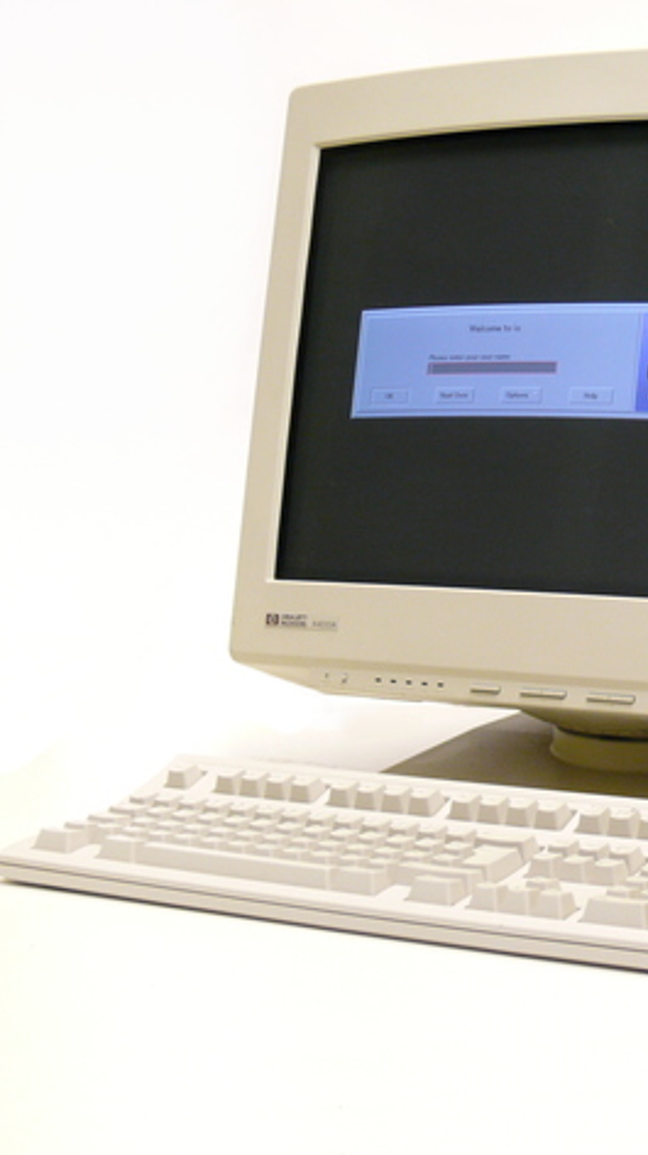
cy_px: 582
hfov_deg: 17.7
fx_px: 1988
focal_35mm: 65
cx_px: 760
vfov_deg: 32.4
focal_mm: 9.2
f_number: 3.2
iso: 200
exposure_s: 1/13
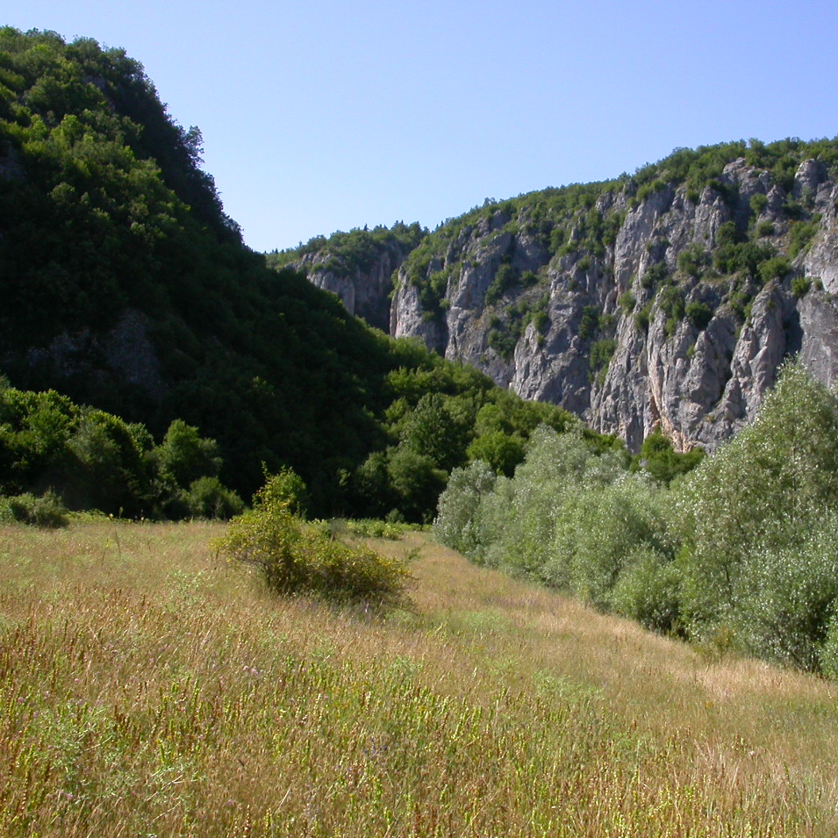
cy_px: 420
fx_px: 1232
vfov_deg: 37.6
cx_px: 533
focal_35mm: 45
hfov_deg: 37.3
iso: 100
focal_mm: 7.85
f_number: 7.5
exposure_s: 1/225
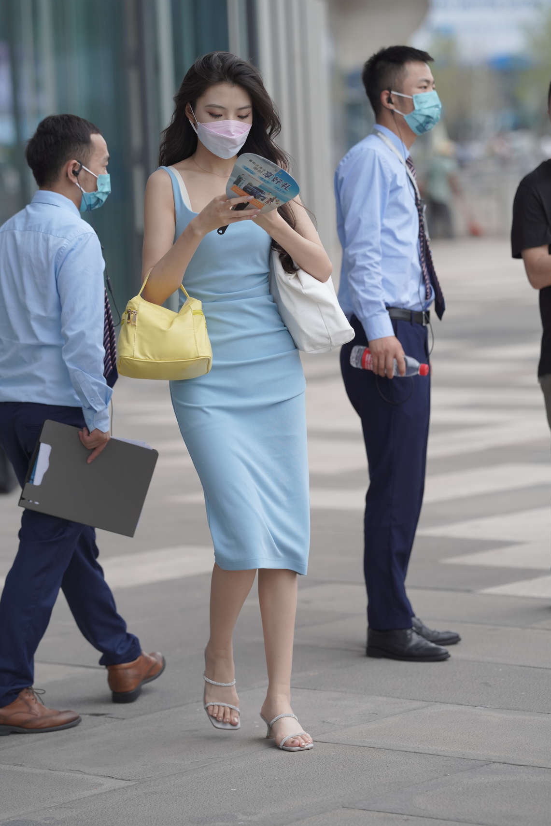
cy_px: 398
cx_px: 267
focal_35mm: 142
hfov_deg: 9.7
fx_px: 3259
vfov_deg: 14.4
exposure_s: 1/400
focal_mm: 135
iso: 400
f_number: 2.8
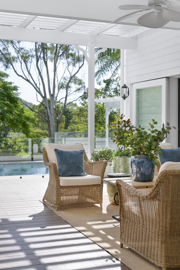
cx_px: 90
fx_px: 375
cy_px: 135
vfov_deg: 39.6
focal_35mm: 50
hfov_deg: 27.0
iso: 100
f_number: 6.3
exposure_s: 1/250
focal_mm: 50
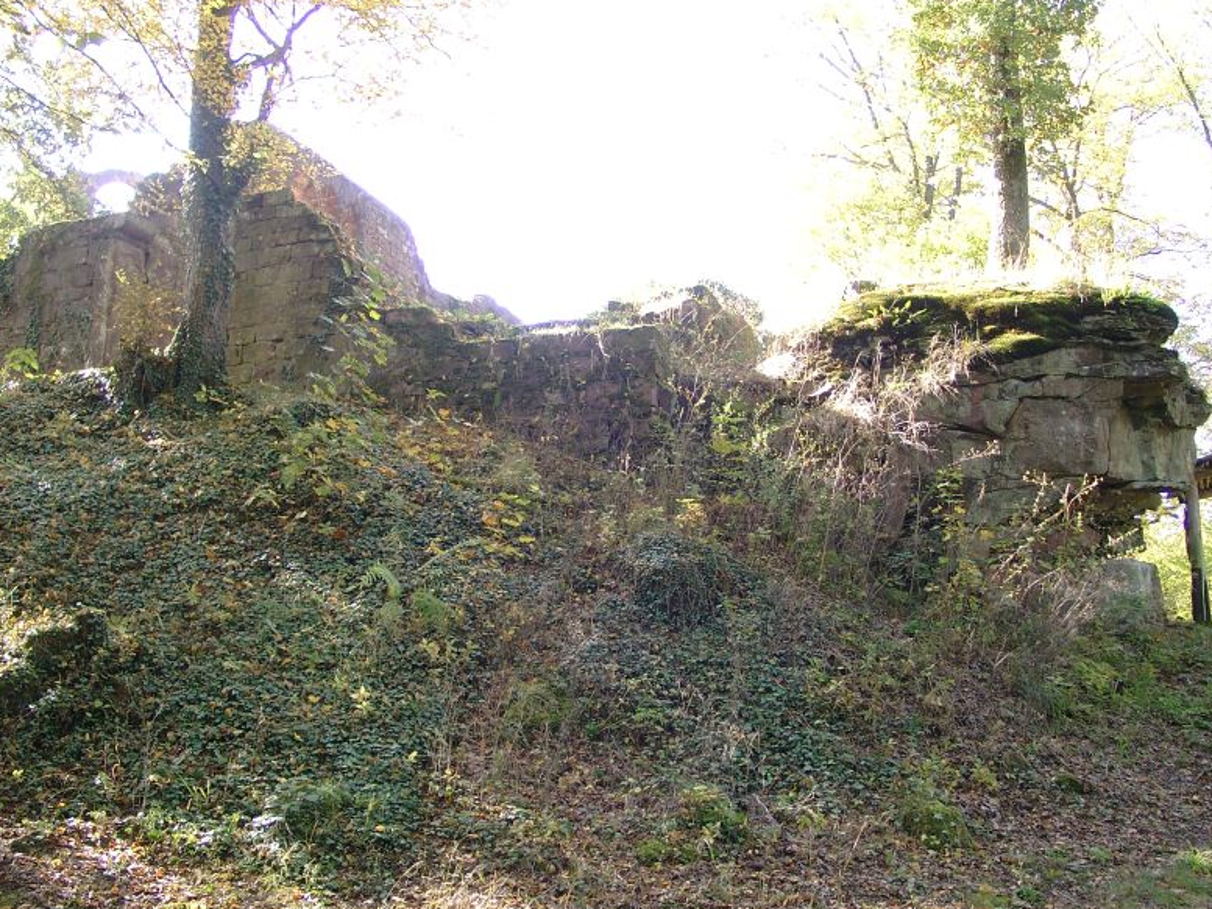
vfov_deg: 40.7
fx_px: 1226
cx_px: 611
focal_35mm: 35
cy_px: 452
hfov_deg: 52.6
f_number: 2
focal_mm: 7.13
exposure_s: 1/93.6
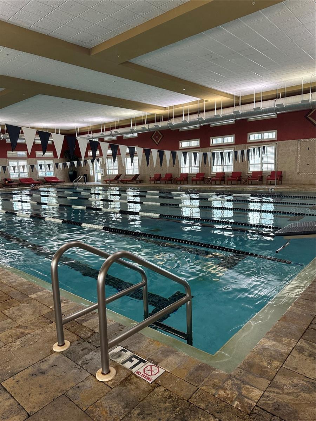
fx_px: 292
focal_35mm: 24
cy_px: 210
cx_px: 158
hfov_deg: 56.8
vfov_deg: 71.6
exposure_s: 1/60
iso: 200
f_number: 1.78
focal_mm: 6.86
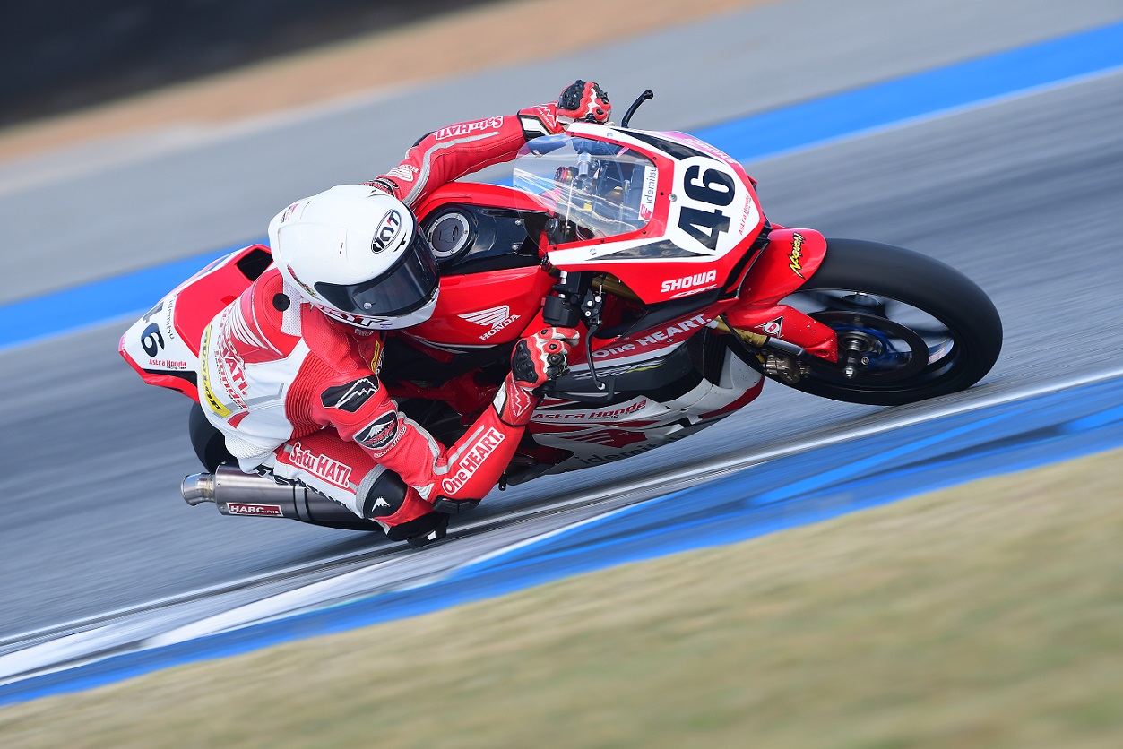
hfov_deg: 4.6
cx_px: 562
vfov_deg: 3.1
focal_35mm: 450
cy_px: 374
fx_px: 14040
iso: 100
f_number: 5
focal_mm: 300
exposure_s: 1/320
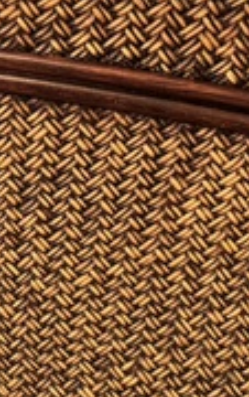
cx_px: -26
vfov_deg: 18.3
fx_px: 1223
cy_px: 289
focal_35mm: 113
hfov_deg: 11.5
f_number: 1.78
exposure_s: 1/60
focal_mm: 6.76
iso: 640
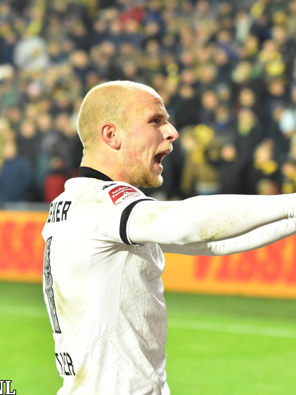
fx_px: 2358
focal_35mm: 207
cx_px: 176
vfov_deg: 9.6
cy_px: 197
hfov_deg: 7.2
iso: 2000
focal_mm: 95
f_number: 2.8
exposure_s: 1/250
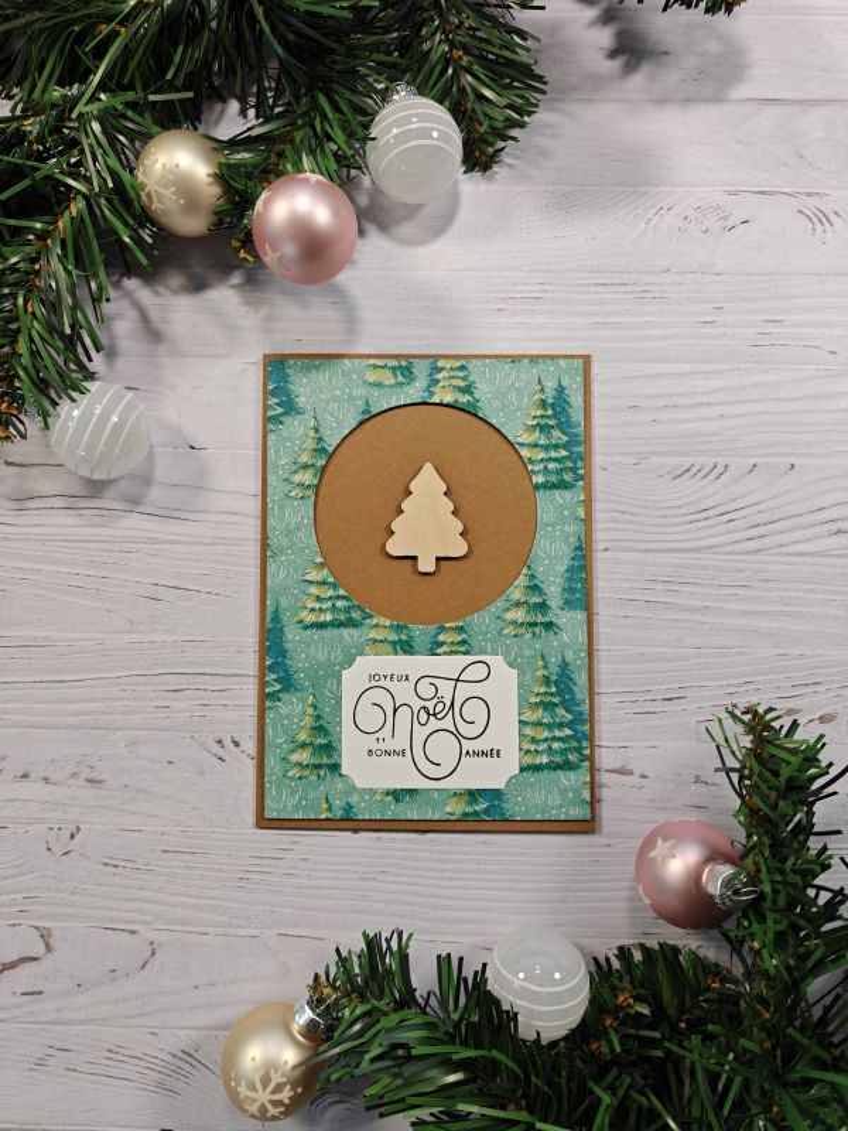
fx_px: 784
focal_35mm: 24
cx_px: 424
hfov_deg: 56.8
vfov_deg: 71.6
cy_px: 566
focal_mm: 5.59
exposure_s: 1/94
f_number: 1.8
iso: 640
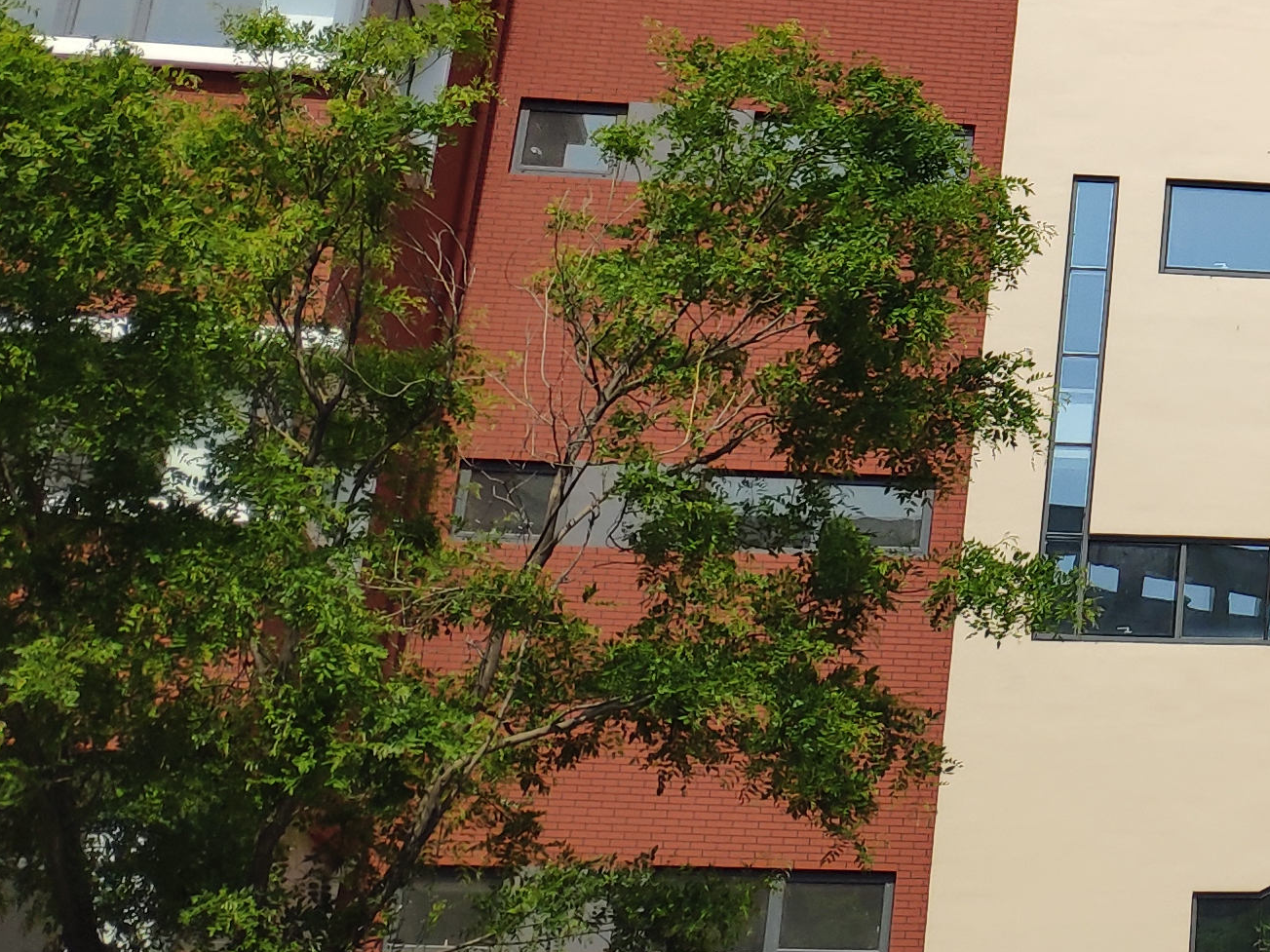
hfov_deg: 25.4
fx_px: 2385
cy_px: -161
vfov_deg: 21.2
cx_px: 1678
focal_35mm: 65
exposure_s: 1/2668
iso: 100
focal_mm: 4.22
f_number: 1.8
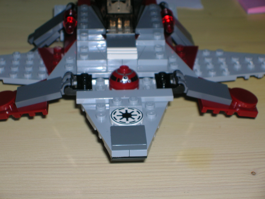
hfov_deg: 19.3
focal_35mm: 102
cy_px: 100
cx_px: 132
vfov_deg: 14.5
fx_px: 781
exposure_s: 1/60.1
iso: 50
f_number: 4.9
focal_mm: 17.1
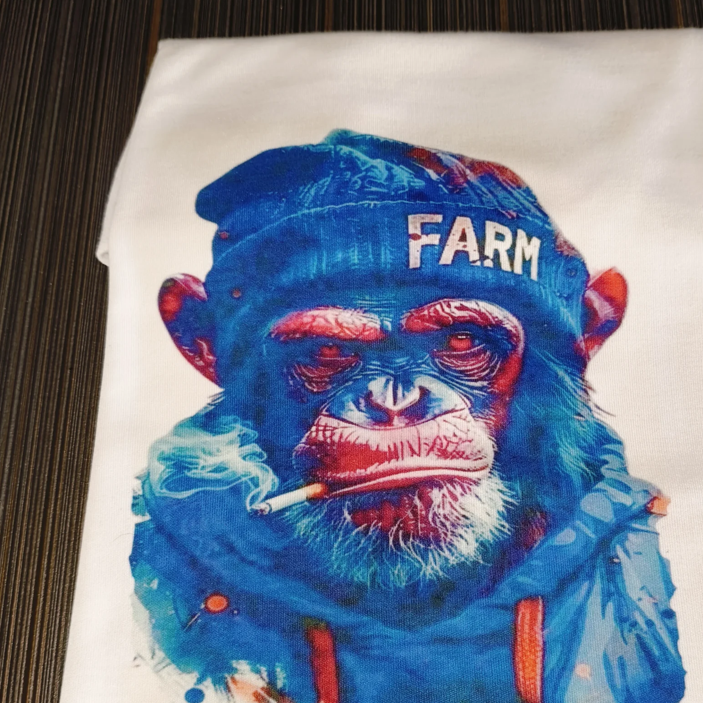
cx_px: 422
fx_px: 873
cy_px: 406
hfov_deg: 43.6
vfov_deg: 43.7
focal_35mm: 38
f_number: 1.8
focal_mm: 4.84
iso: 400
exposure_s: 1/50
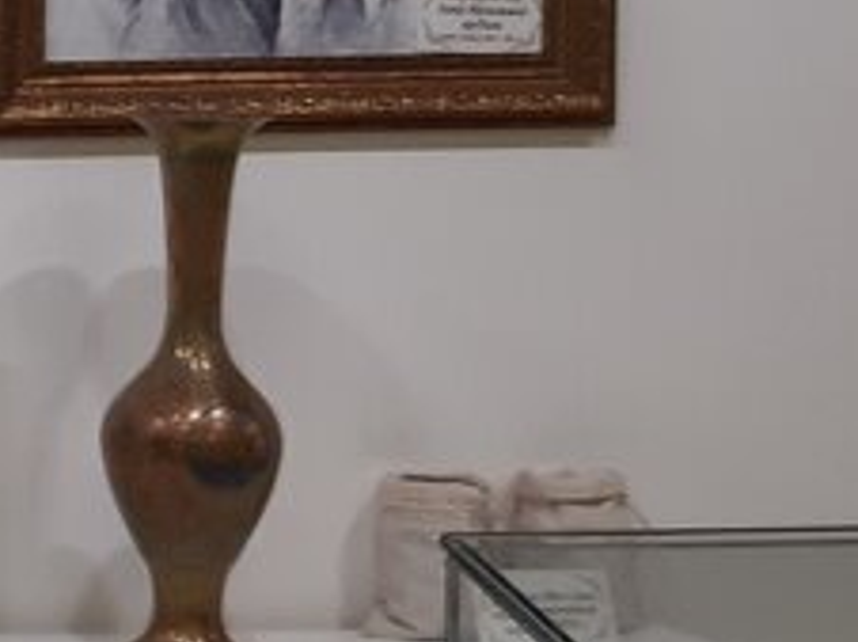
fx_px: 3045
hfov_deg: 13.2
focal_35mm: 123
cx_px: -1017
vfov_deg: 12.0
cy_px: 180
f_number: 1.7
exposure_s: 1/50
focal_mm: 3.92
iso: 80
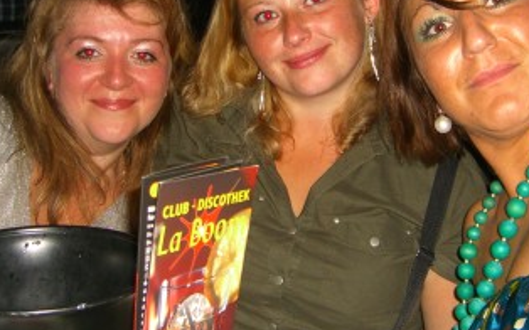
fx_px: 1110
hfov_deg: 26.8
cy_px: 98
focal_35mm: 77
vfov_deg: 16.9
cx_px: 302
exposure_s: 1/60
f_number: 2.8
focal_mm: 7.9
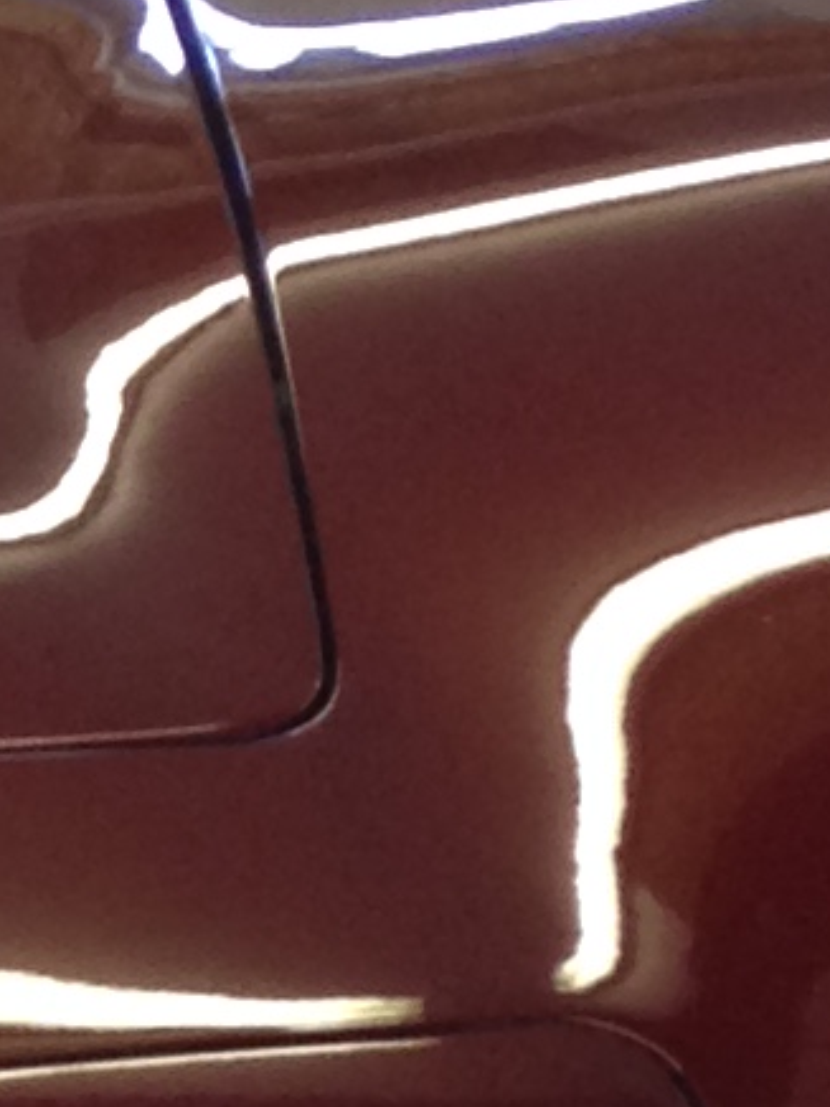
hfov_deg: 5.8
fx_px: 7897
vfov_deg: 8.0
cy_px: 571
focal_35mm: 247
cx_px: -1102
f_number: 2.4
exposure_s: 1/20
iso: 80
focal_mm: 4.12
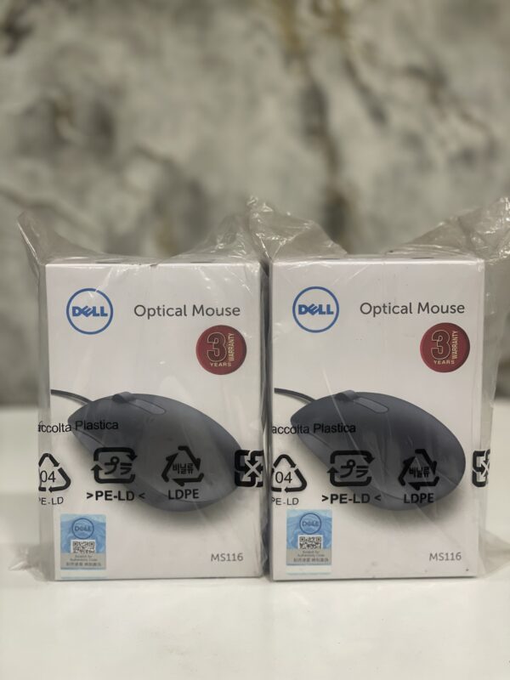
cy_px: 340
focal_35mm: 52
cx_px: 255
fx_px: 1021
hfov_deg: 28.0
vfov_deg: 36.8
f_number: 2
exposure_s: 1/100
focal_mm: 6
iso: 125
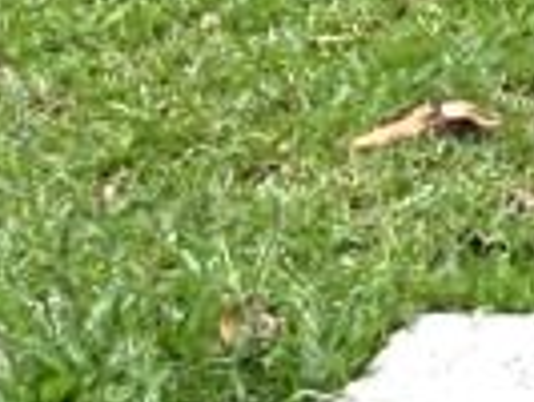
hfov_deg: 8.2
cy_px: 36
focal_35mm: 207
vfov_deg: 7.2
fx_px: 3196
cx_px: 1568
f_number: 3.5
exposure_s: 1/65.1
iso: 64
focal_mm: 4.7
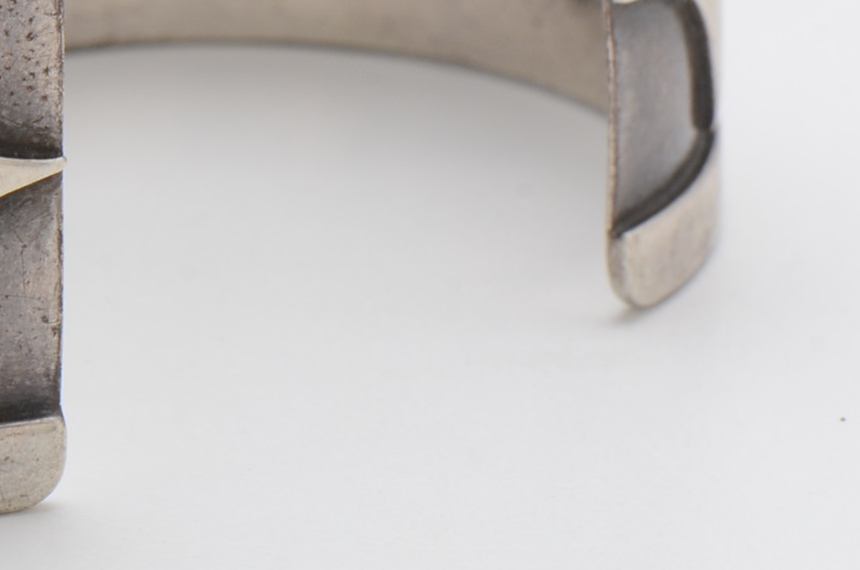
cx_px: 18
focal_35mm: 363
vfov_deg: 3.8
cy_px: -64
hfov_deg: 5.7
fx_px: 8667
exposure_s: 1/125
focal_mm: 85
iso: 200
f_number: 16
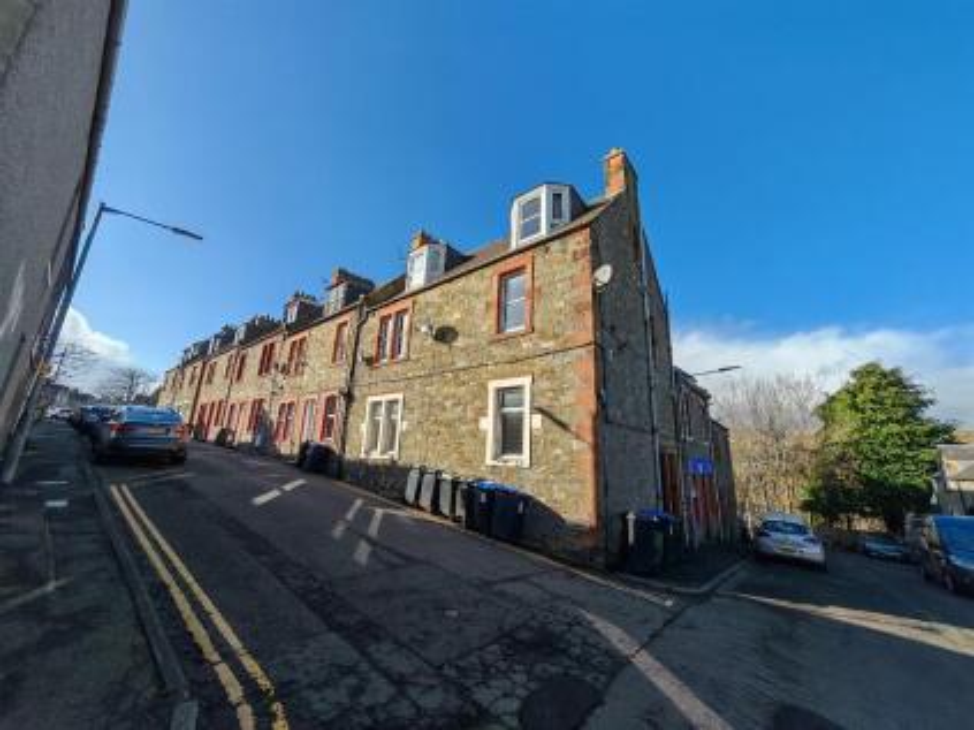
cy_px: 365
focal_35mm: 12
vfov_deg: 94.5
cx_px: 487
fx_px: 338
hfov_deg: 110.5
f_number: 2
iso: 50
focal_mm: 1.82
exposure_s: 1/1200
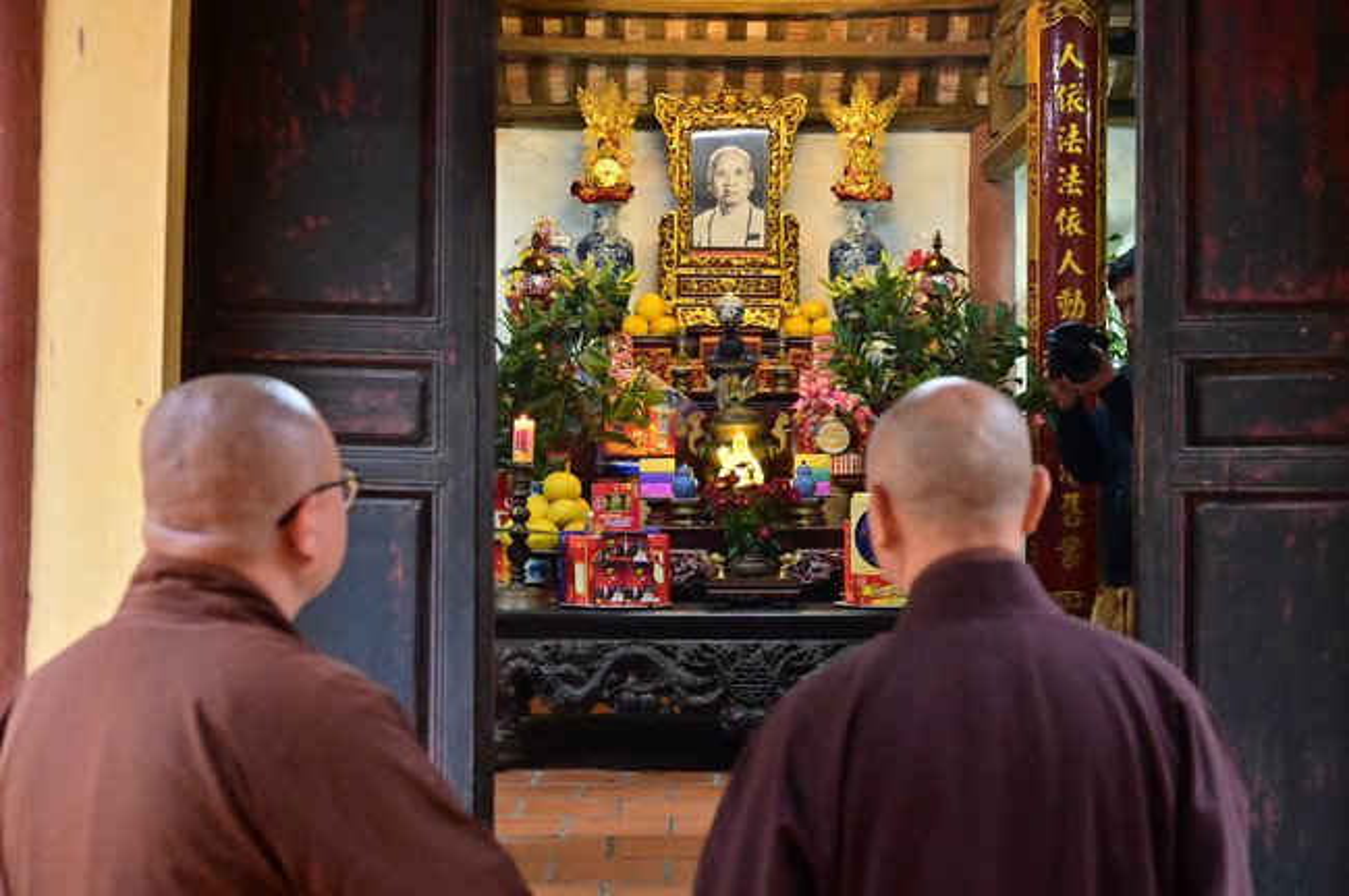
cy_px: 448
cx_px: 674
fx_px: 1872
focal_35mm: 50
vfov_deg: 26.9
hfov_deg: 39.6
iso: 6400
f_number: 5.6
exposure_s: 1/125
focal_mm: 50
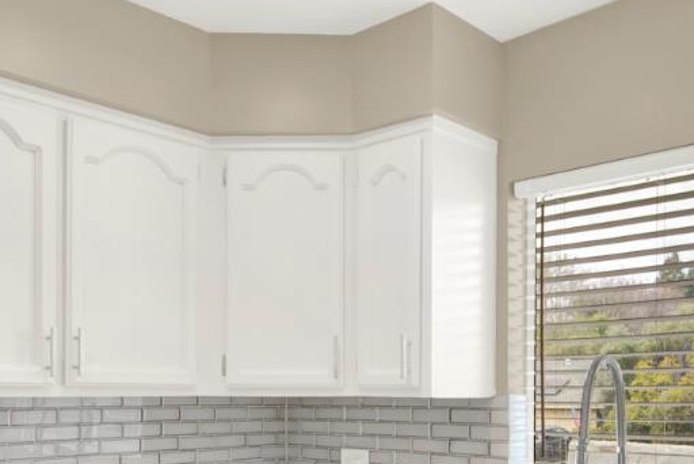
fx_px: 791
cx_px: 313
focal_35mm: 41
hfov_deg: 47.3
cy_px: 389
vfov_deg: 31.6
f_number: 14
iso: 100
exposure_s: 1/8
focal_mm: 14
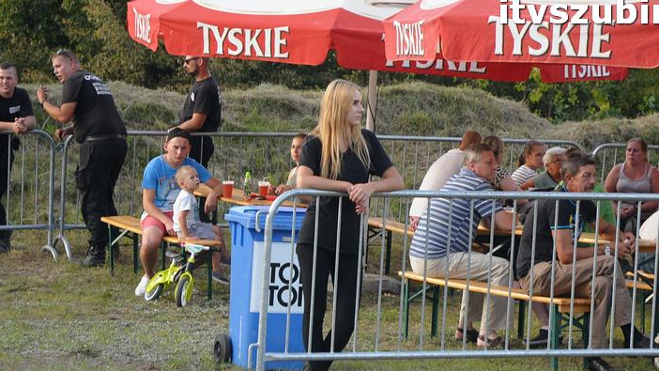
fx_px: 2324
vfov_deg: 9.1
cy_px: 232
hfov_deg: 16.1
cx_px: 356
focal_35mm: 133
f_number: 6.3
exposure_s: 1/640
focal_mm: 70
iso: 1250
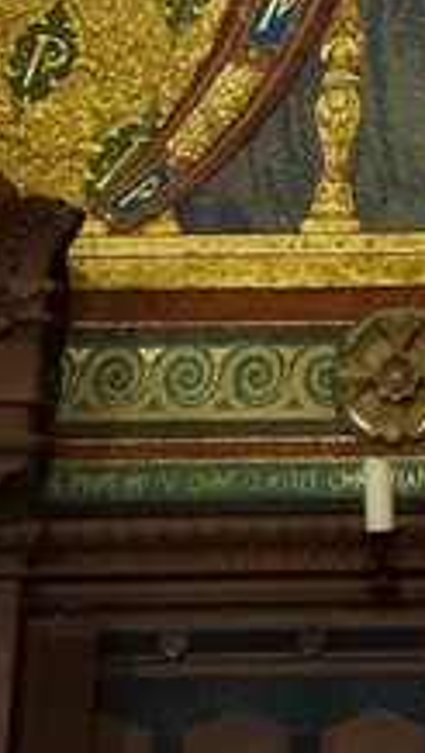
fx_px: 6136
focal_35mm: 307
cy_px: -1972
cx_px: 1092
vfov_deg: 6.1
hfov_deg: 3.9
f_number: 5
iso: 800
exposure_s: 1/20
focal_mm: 40
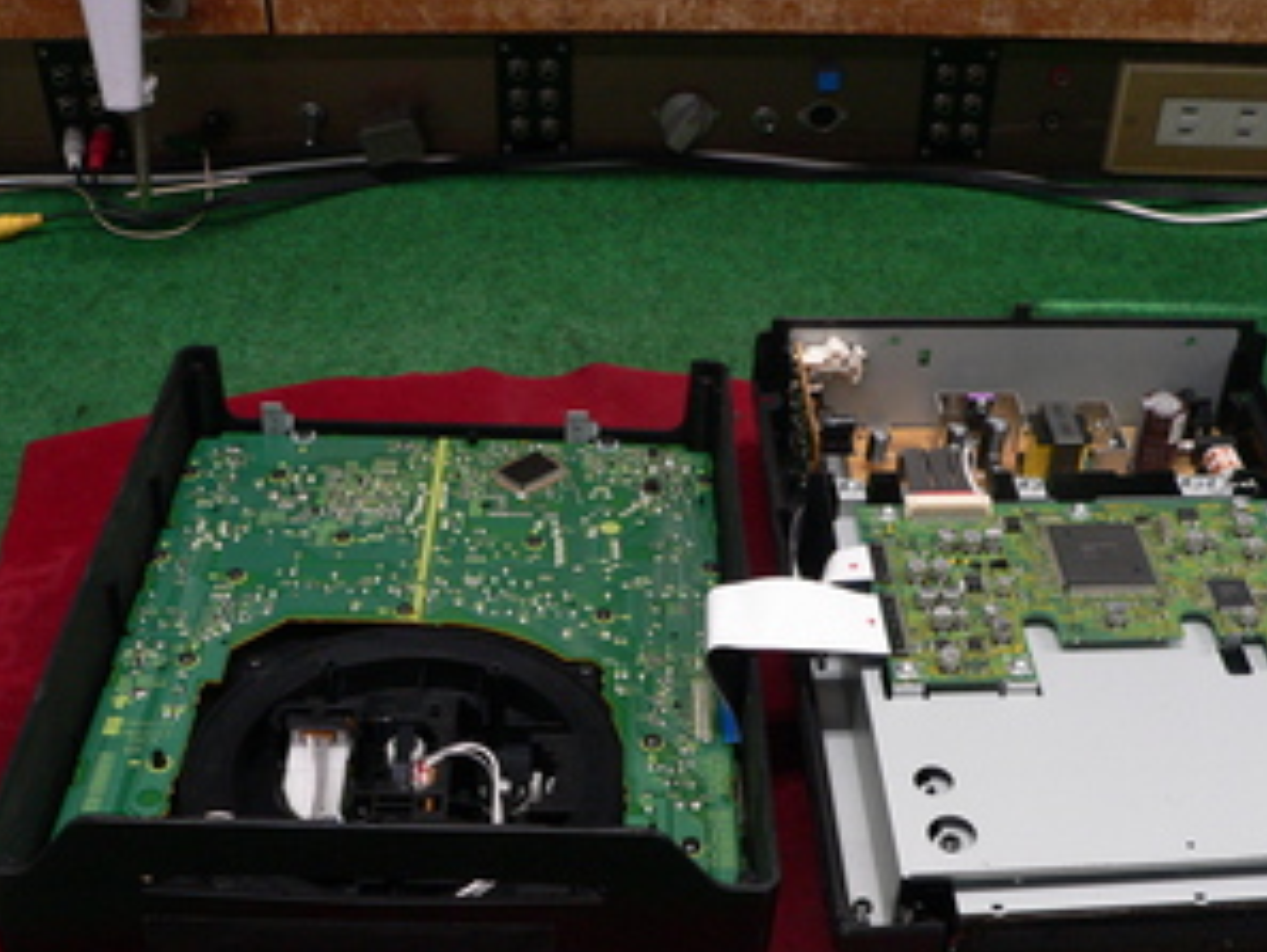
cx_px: 742
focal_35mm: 46
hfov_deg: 41.1
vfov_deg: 31.4
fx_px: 1684
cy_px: 583
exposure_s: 1/30
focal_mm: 6
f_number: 2.8
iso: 200
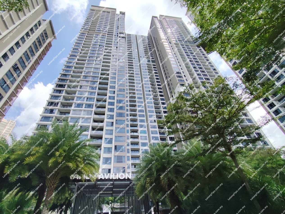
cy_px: 107
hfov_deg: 94.5
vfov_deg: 78.1
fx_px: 132
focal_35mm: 16
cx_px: 142
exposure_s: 1/1530
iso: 50
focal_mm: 1.65
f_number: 2.2
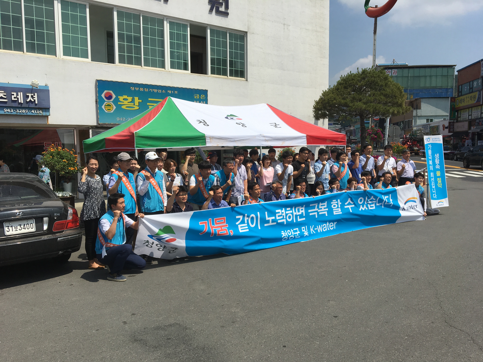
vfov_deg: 48.2
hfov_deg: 61.7
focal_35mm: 29
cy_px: 181
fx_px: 405
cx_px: 242
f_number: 2.2
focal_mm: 4.15
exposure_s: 1/2849
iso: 25
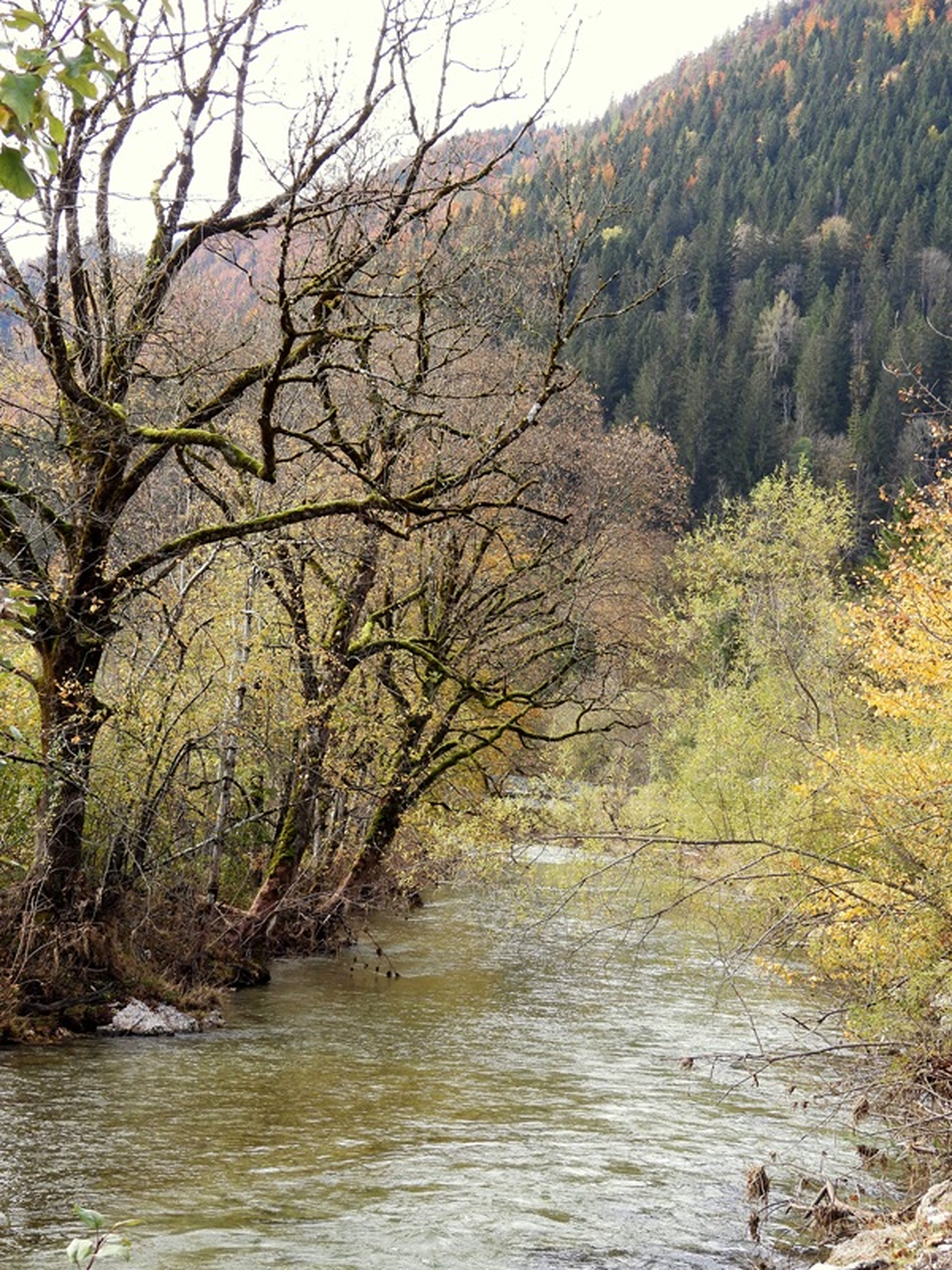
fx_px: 2567
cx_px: 476
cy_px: 635
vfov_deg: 27.8
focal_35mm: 70
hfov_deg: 21.0
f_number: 3.5
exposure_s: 1/160
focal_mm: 12.5
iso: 100
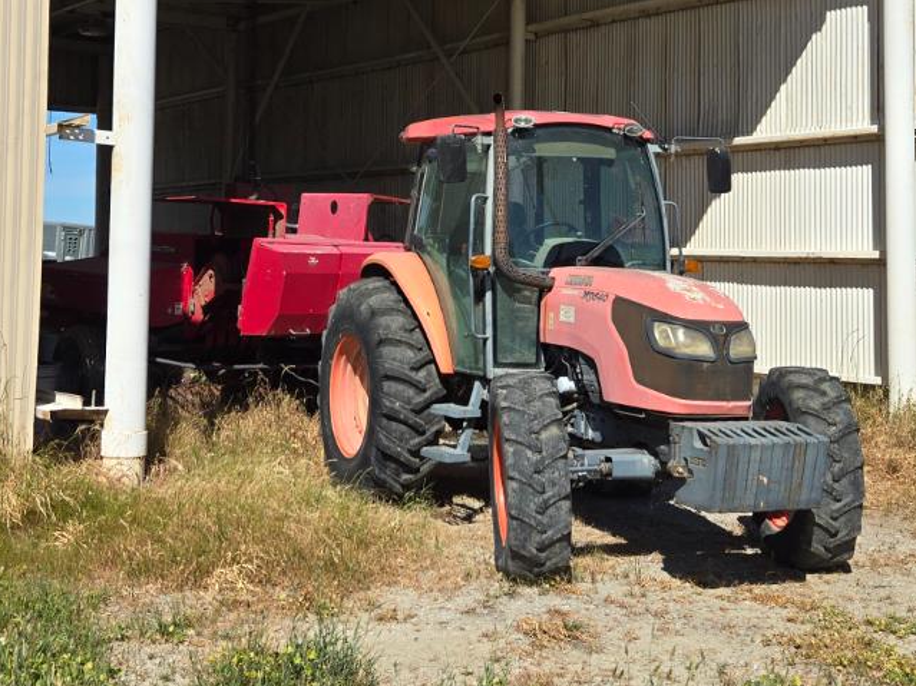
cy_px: 208
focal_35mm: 54
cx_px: 373
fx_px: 1429
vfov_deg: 26.8
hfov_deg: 35.4
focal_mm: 5.4
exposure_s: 1/2775
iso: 25
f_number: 1.8
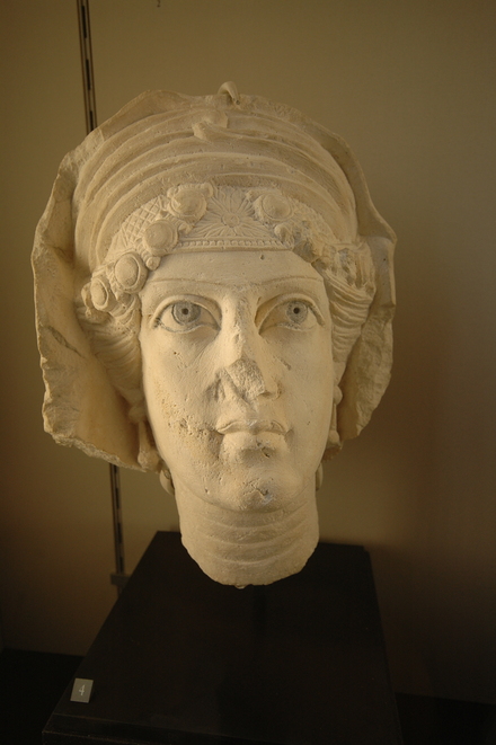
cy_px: 372
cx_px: 248
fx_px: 496
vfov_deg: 73.8
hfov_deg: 53.1
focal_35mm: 24
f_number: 5.3
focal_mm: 16
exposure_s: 1/40
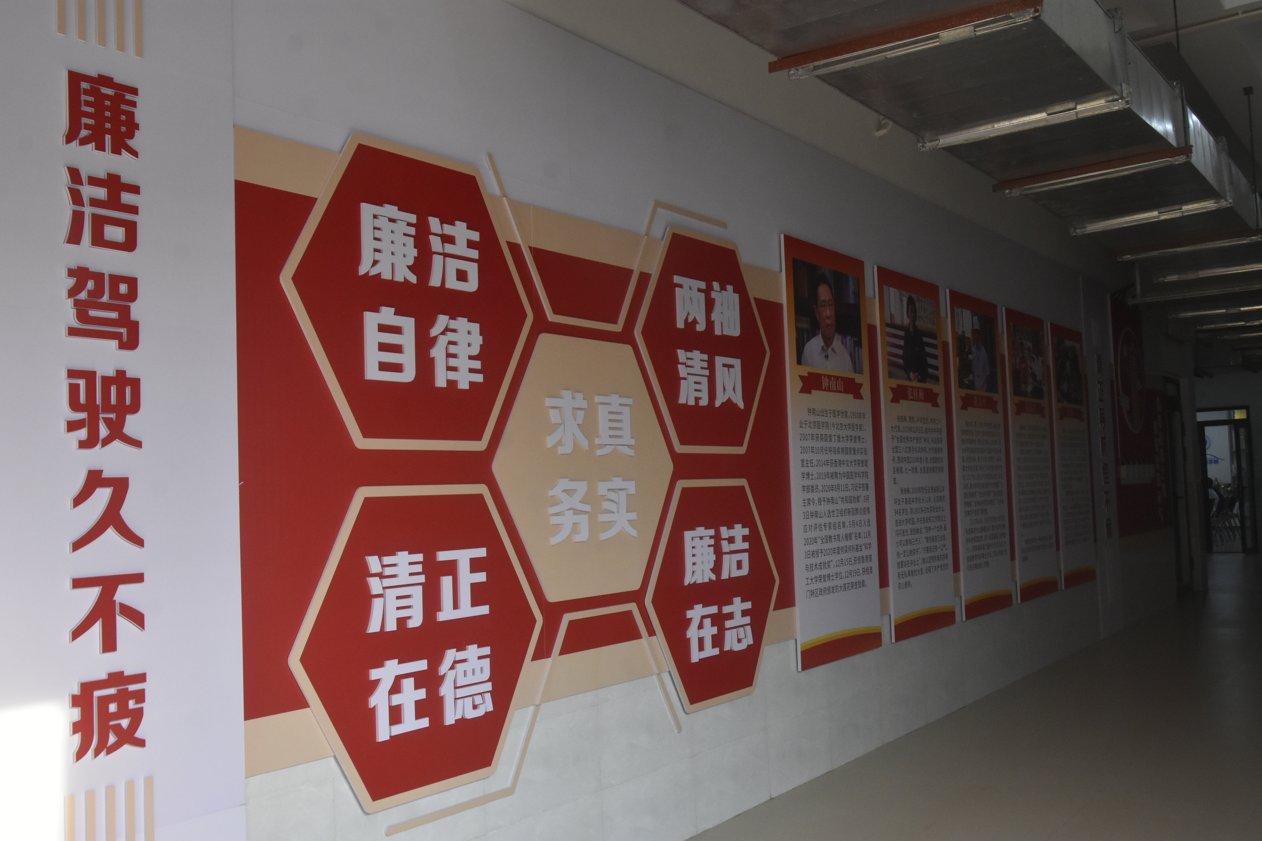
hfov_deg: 57.2
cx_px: 631
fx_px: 1157
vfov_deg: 40.0
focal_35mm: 33
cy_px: 420
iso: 2000
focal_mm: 22
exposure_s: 1/250
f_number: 8
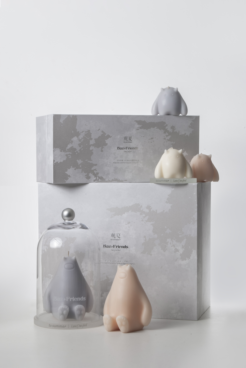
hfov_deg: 16.6
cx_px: 123
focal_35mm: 82
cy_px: 184
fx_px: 843
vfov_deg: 24.6
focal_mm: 55
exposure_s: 1/125
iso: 100
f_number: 22
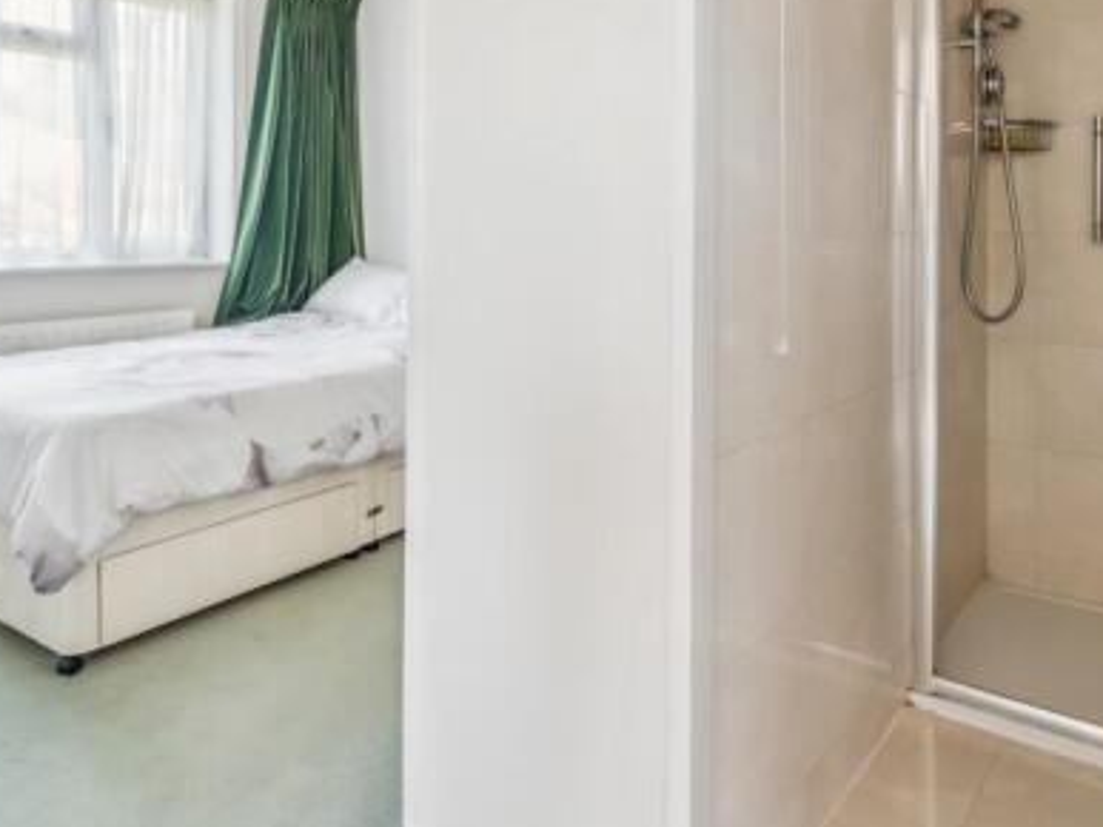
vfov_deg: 51.4
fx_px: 828
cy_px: 238
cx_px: 616
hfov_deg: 67.1
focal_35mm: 26
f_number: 5.6
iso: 640
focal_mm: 16
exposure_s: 1/13
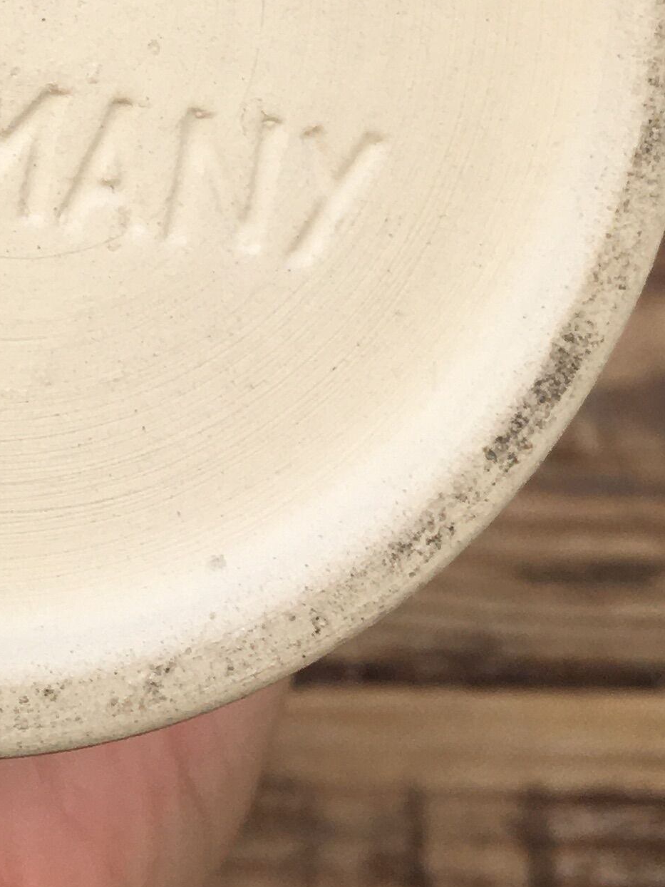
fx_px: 2408
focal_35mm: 94
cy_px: -245
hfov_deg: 15.4
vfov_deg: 19.4
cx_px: -1
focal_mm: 4.15
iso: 25
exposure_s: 1/314
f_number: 2.2
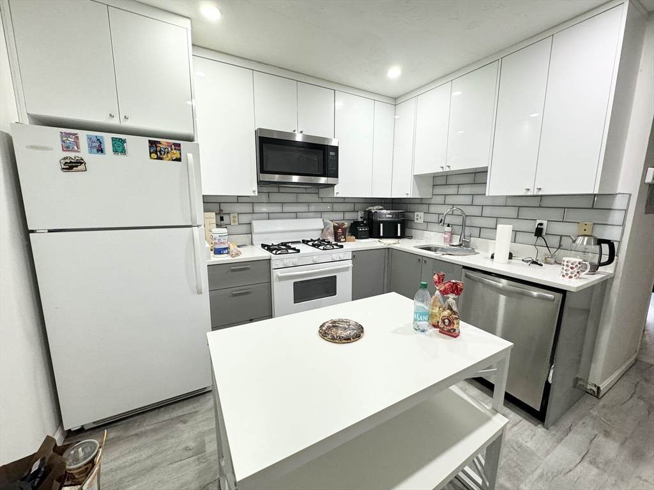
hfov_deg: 102.1
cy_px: 245
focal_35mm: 14
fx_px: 265
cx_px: 327
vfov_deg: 85.7
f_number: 2.2
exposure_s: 1/120
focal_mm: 2.22
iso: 250
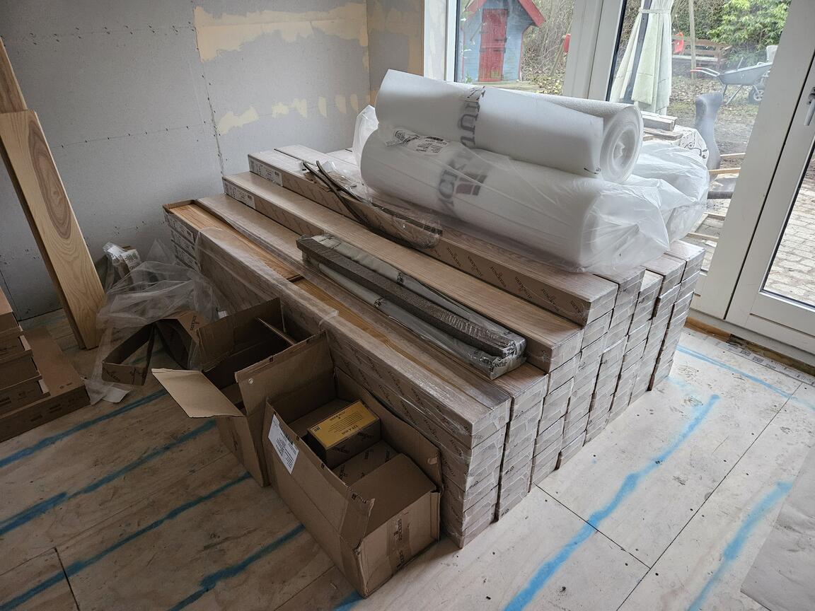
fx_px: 542
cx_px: 408
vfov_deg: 58.9
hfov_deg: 73.9
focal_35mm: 23
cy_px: 306
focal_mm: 5.4
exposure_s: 1/25
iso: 800
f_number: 1.8
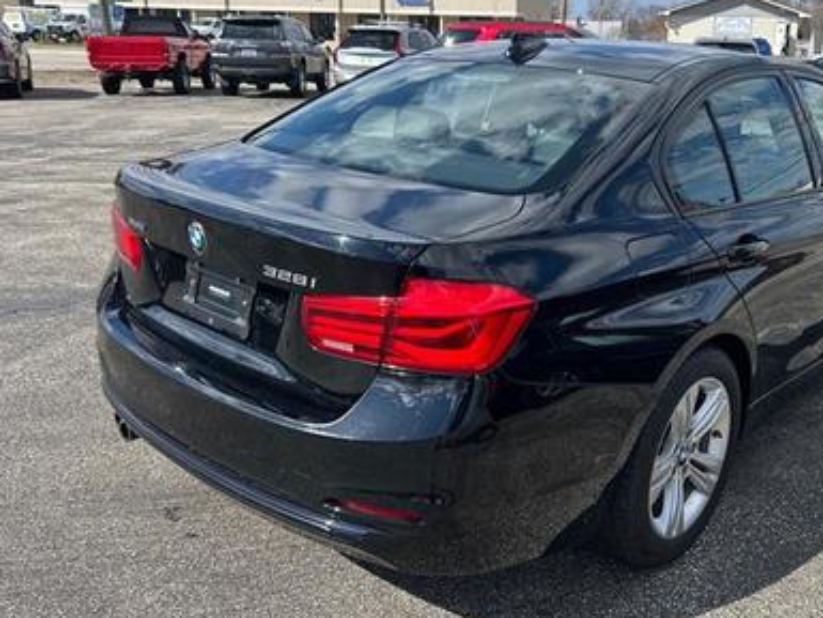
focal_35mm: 34
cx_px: 522
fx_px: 809
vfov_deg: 41.8
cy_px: 278
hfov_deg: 53.3
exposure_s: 1/2457
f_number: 1.5
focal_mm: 5.7
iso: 50
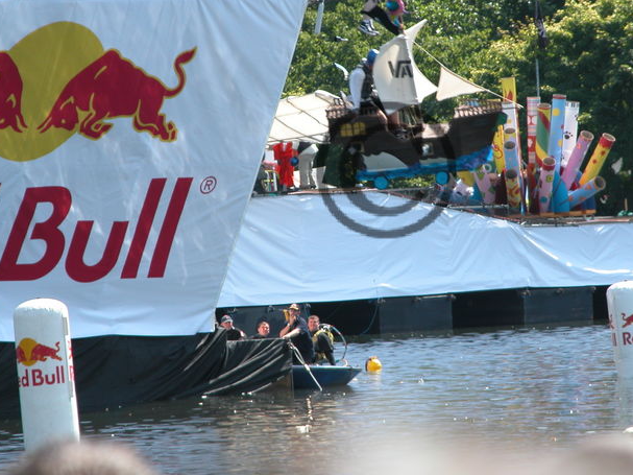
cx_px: 386
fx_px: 6746
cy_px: 170
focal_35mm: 369
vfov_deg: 4.0
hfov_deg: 5.4
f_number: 5.3
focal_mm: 71.2
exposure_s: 1/252
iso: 100
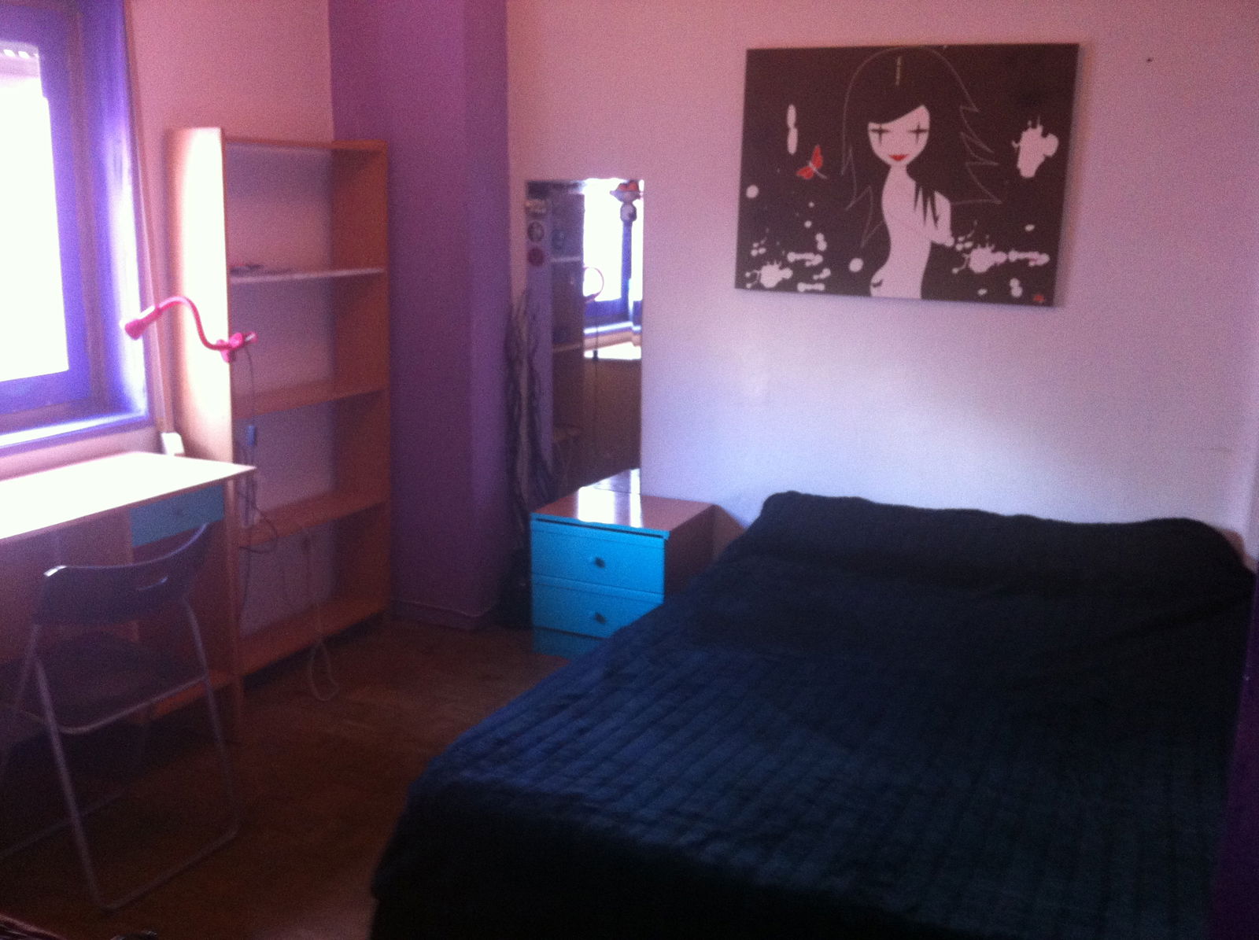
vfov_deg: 40.6
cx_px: 630
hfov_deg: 52.7
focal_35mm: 35
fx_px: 1271
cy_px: 470
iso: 320
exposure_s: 1/15
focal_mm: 3.85
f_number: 2.8
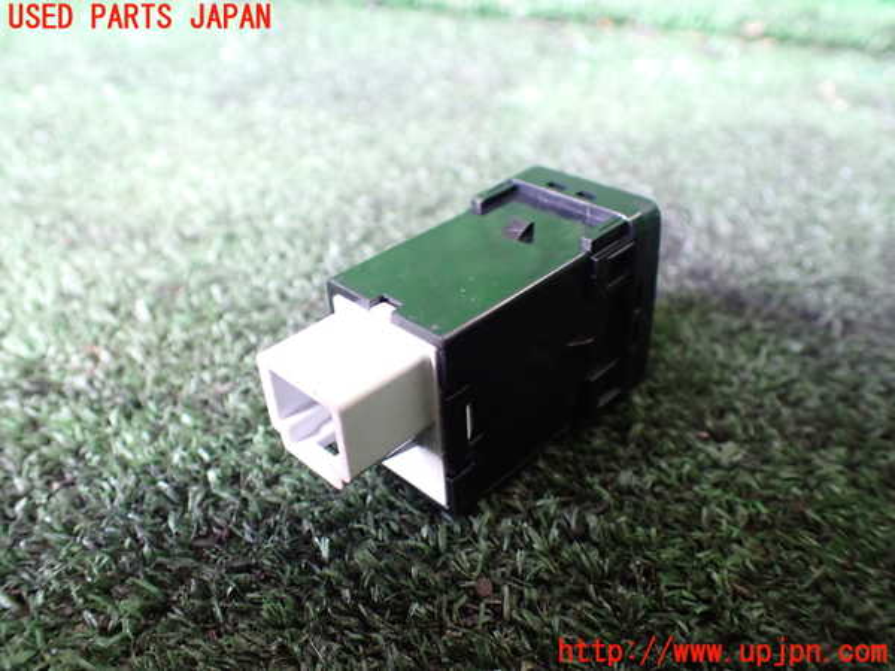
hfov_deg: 60.0
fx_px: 776
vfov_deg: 46.8
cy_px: 336
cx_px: 448
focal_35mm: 30
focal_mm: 5.4
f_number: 2.3
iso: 800
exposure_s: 1/40
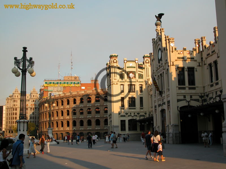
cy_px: 84
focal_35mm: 46
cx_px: 113
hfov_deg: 41.2
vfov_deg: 31.5
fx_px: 300
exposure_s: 1/215
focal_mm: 11.6
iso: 100
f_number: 5.9
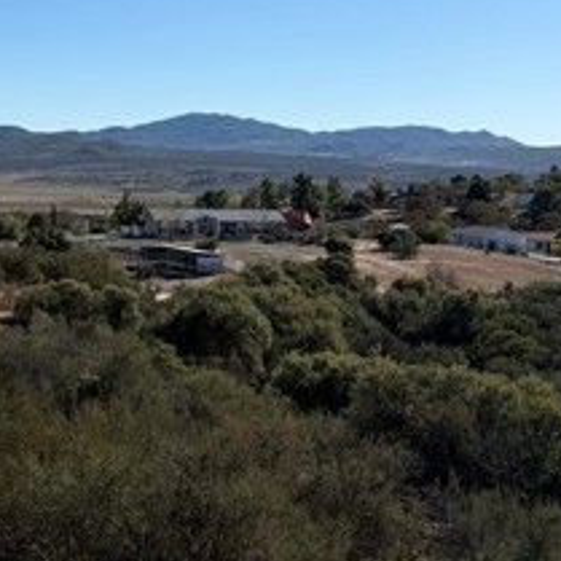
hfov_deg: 25.1
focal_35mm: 65
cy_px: -19
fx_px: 1192
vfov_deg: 25.0
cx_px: -8
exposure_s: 1/6711
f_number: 1.78
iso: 80
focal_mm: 6.76
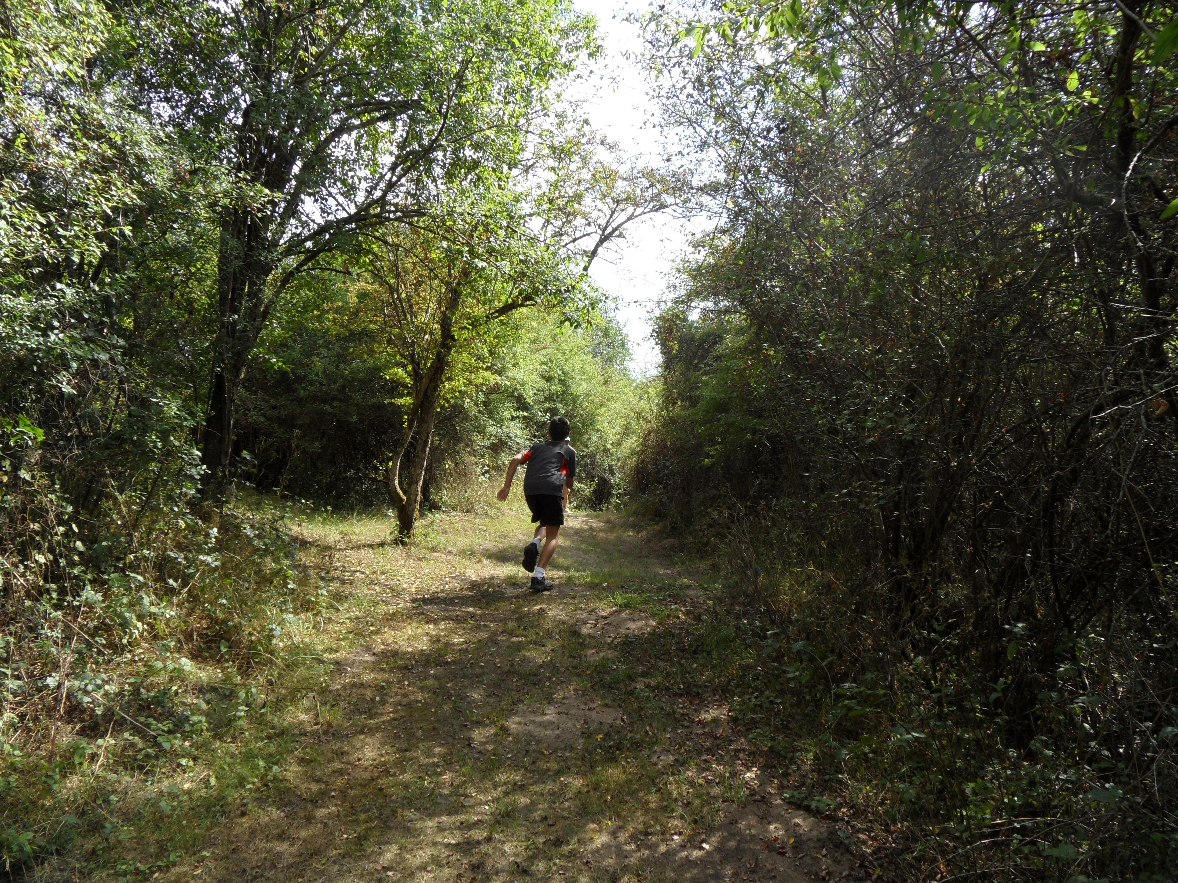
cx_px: 589
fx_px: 817
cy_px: 442
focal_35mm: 24
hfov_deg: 71.6
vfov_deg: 56.8
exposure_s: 1/180
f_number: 4.6
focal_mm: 3.9
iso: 80
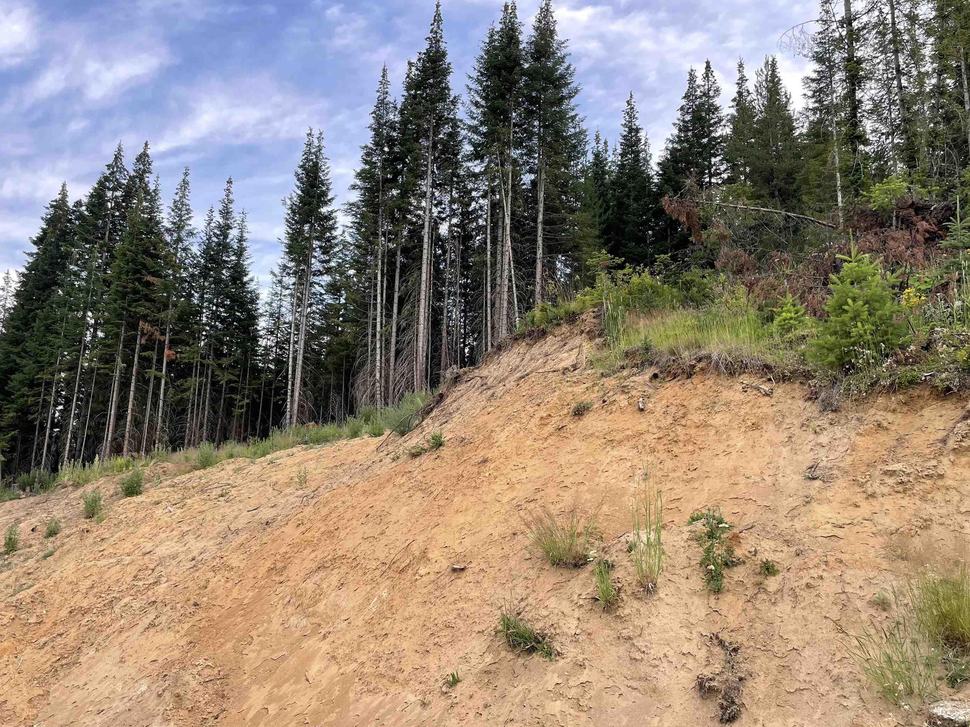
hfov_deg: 61.6
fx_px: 813
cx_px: 466
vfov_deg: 48.2
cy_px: 398
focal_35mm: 29
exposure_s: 1/121
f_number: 1.6
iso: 40
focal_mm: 4.2
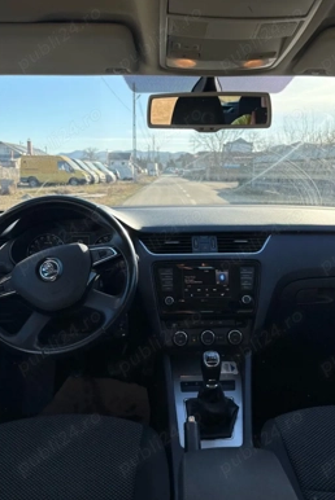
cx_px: 186
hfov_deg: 46.4
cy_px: 256
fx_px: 390
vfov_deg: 65.4
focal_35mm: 28
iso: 64
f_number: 1.6
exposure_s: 1/895
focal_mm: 5.96
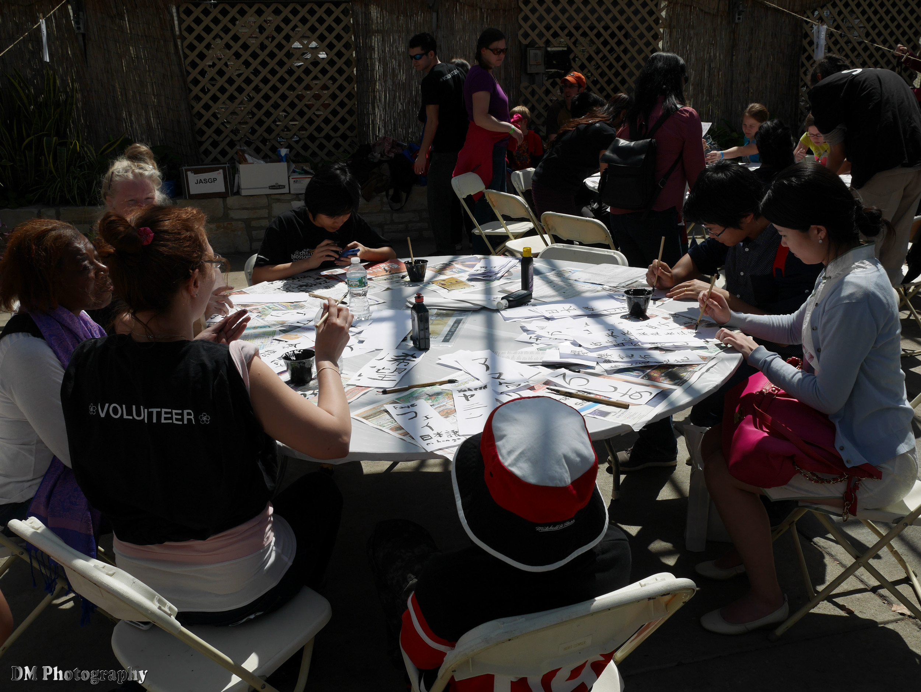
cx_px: 460
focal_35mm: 32
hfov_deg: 56.8
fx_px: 852
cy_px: 346
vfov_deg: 44.2
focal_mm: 16
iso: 200
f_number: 8
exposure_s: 1/800
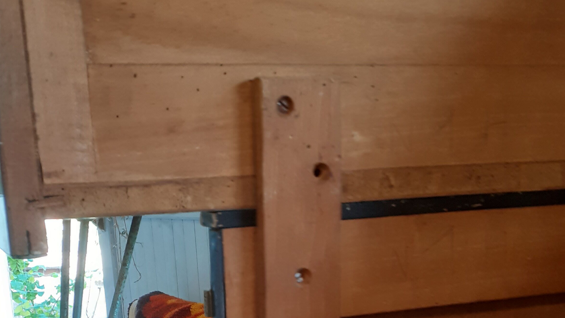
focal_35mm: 52
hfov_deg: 39.7
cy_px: 401
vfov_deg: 21.2
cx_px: 234
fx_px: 779
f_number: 1.9
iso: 100
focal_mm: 3.6
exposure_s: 1/50
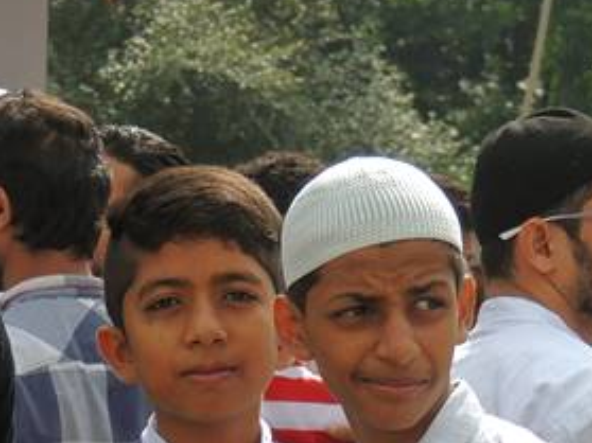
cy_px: 538
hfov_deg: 4.1
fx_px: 8342
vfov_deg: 3.0
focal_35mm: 488
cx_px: 261
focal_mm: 30.3
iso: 100
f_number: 4.5
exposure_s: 1/500
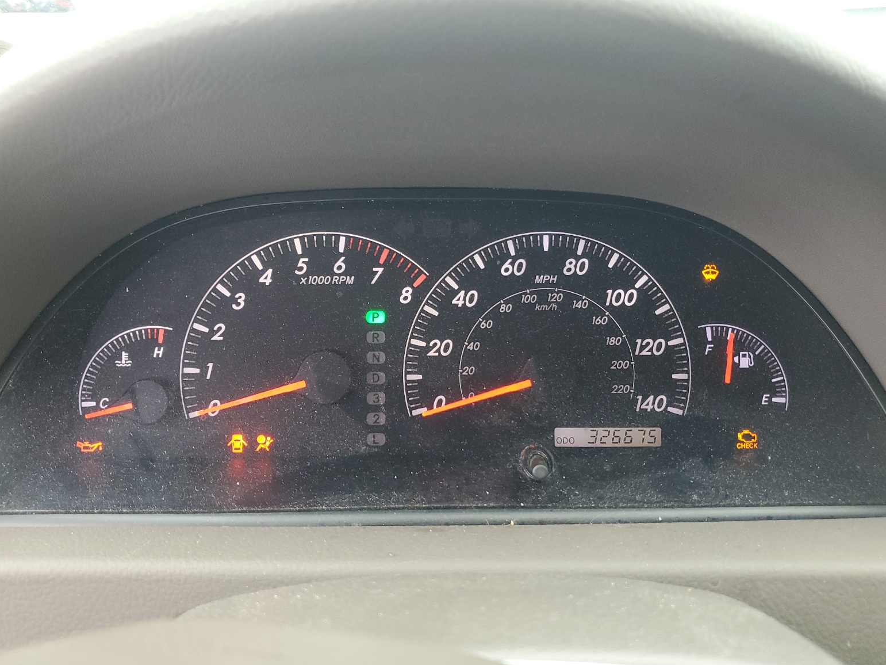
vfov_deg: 51.4
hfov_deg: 65.3
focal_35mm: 27
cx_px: 436
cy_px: 343
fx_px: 691
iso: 83
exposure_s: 1/60.2
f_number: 1.5
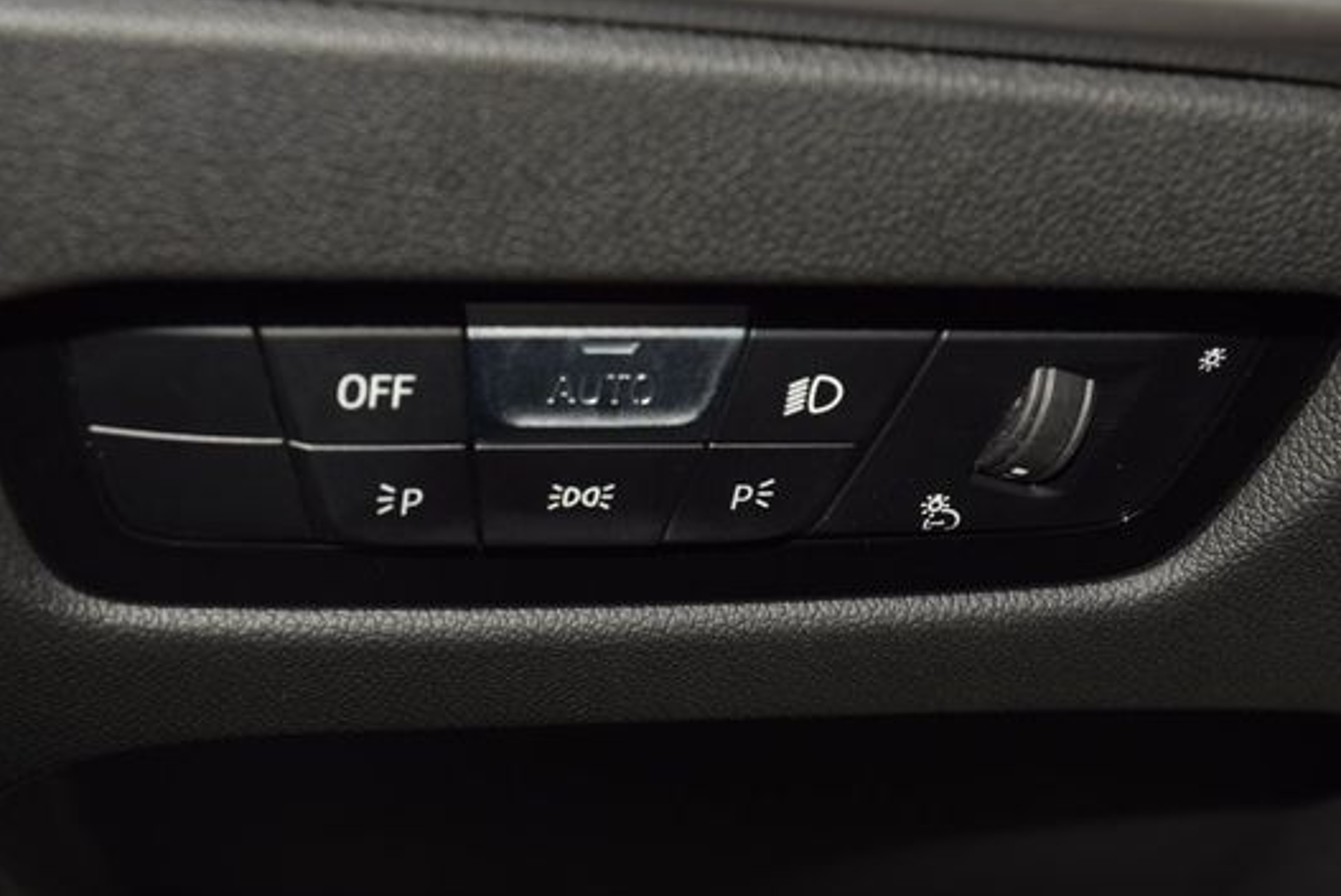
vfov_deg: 15.0
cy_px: 411
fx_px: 3391
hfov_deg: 22.4
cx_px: 649
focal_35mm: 91
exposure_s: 1/60
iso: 100
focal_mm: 50
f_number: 8
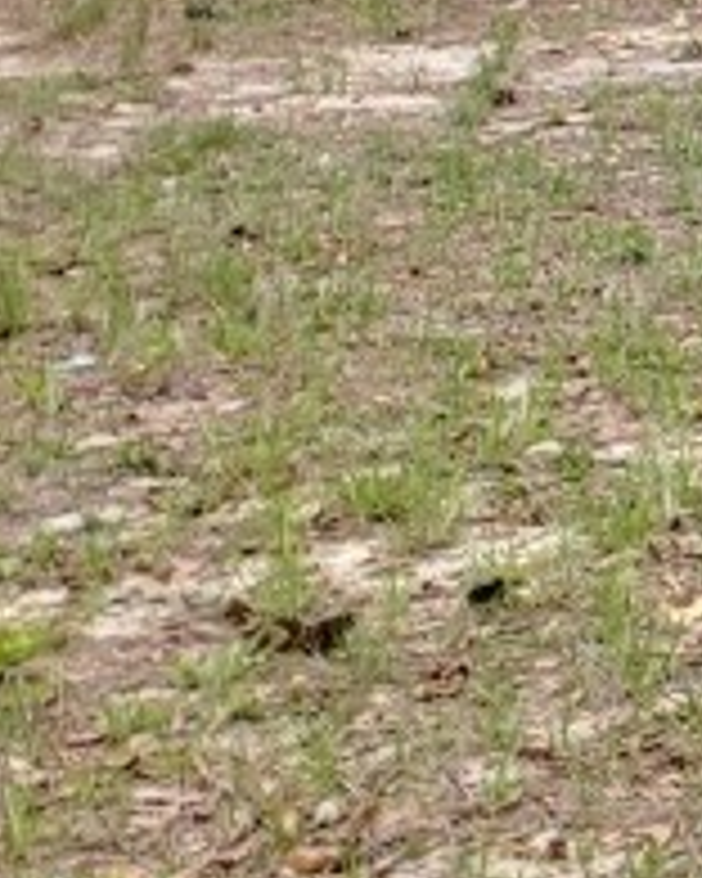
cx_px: 1845
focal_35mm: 133
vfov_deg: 13.9
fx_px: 3454
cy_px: -297
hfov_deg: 9.8
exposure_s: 1/239
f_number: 2.4
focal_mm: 4.3
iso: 50
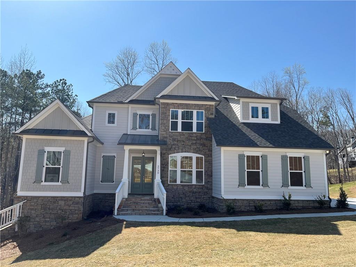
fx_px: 267
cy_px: 134
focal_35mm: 26
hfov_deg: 67.3
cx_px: 178
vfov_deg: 53.1
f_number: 1.6
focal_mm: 5.1
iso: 50
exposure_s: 1/3413
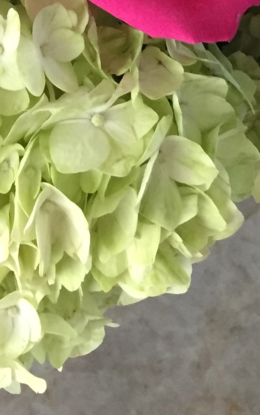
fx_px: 1247
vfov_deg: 17.2
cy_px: -197
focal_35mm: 110
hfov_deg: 11.8
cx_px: 4
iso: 250
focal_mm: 4.15
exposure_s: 1/24
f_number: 2.2
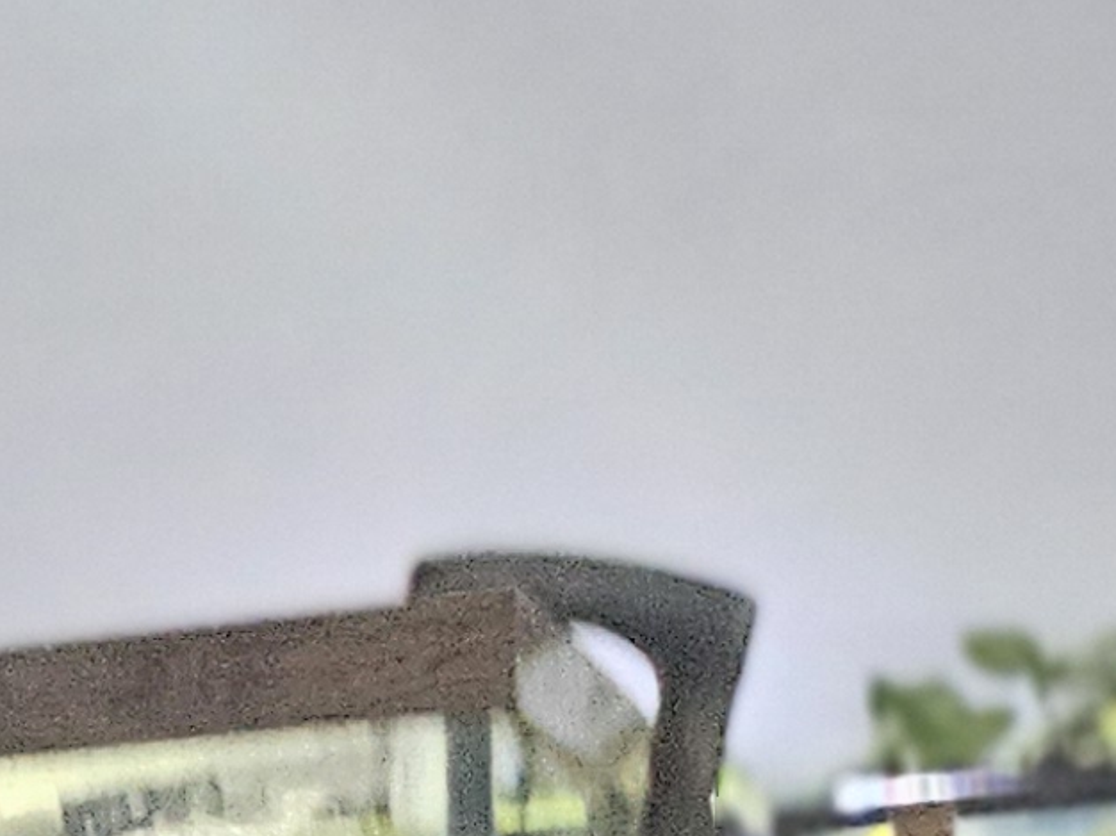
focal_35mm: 147
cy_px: 1688
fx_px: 4737
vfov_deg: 9.4
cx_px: -2284
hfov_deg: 9.9
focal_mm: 5.4
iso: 800
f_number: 1.8
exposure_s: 1/120
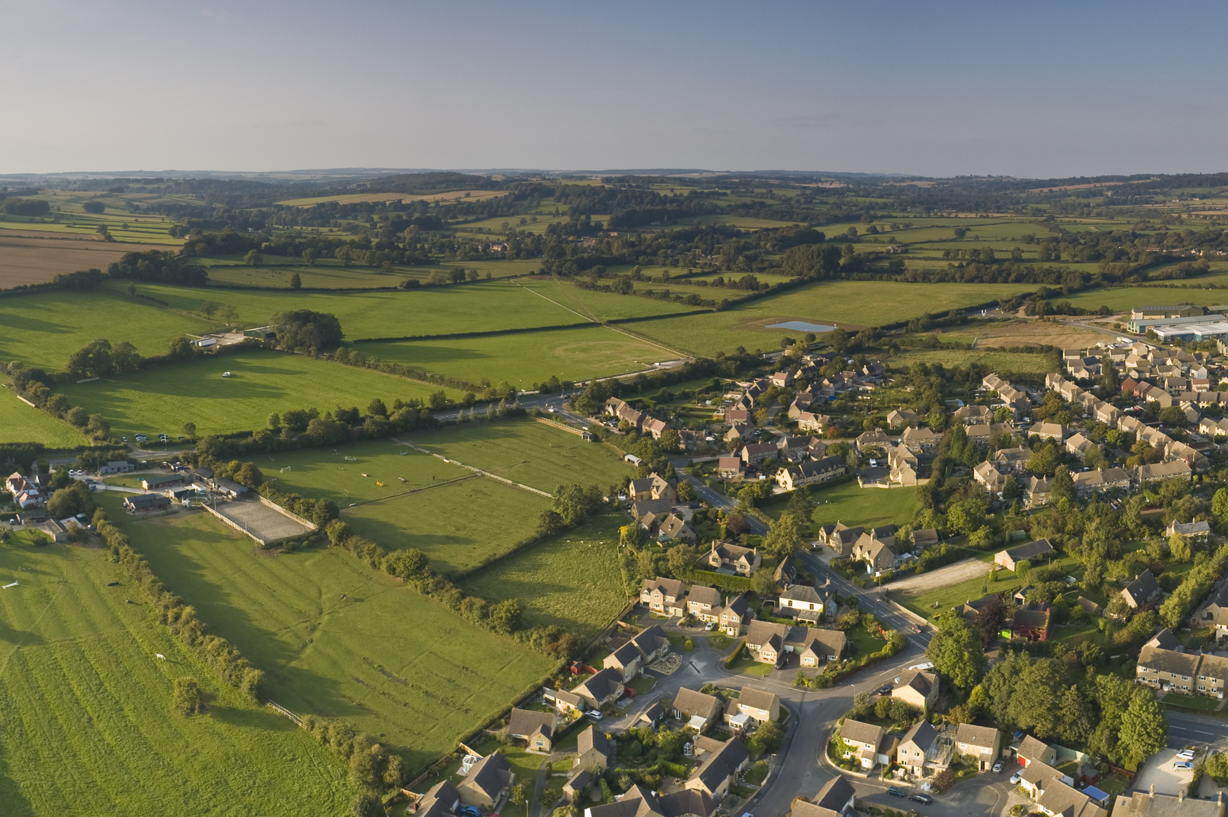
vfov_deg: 35.0
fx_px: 1296
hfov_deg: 50.2
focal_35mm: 38
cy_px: 410
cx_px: 768
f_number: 6.7
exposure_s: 1/125
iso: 200
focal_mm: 20
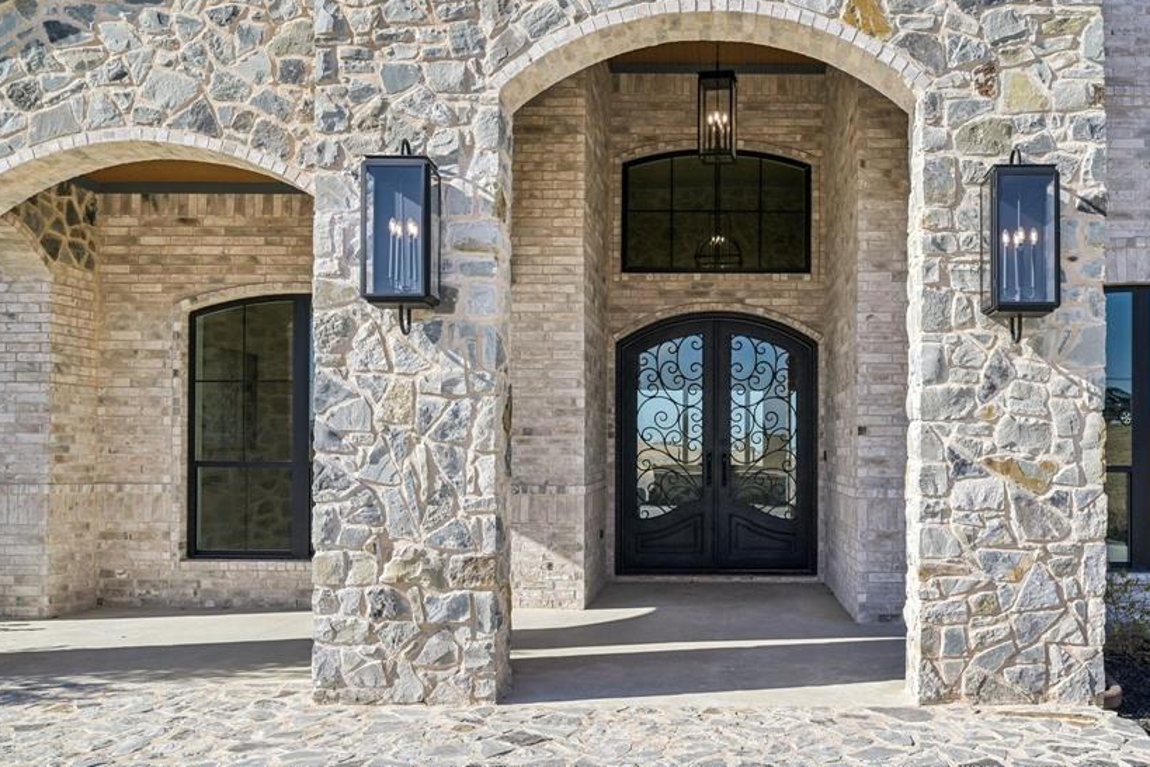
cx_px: 712
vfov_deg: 42.7
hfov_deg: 60.2
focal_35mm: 31
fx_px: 978
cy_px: 424
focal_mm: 24.5
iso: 400
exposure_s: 1/1000
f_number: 8
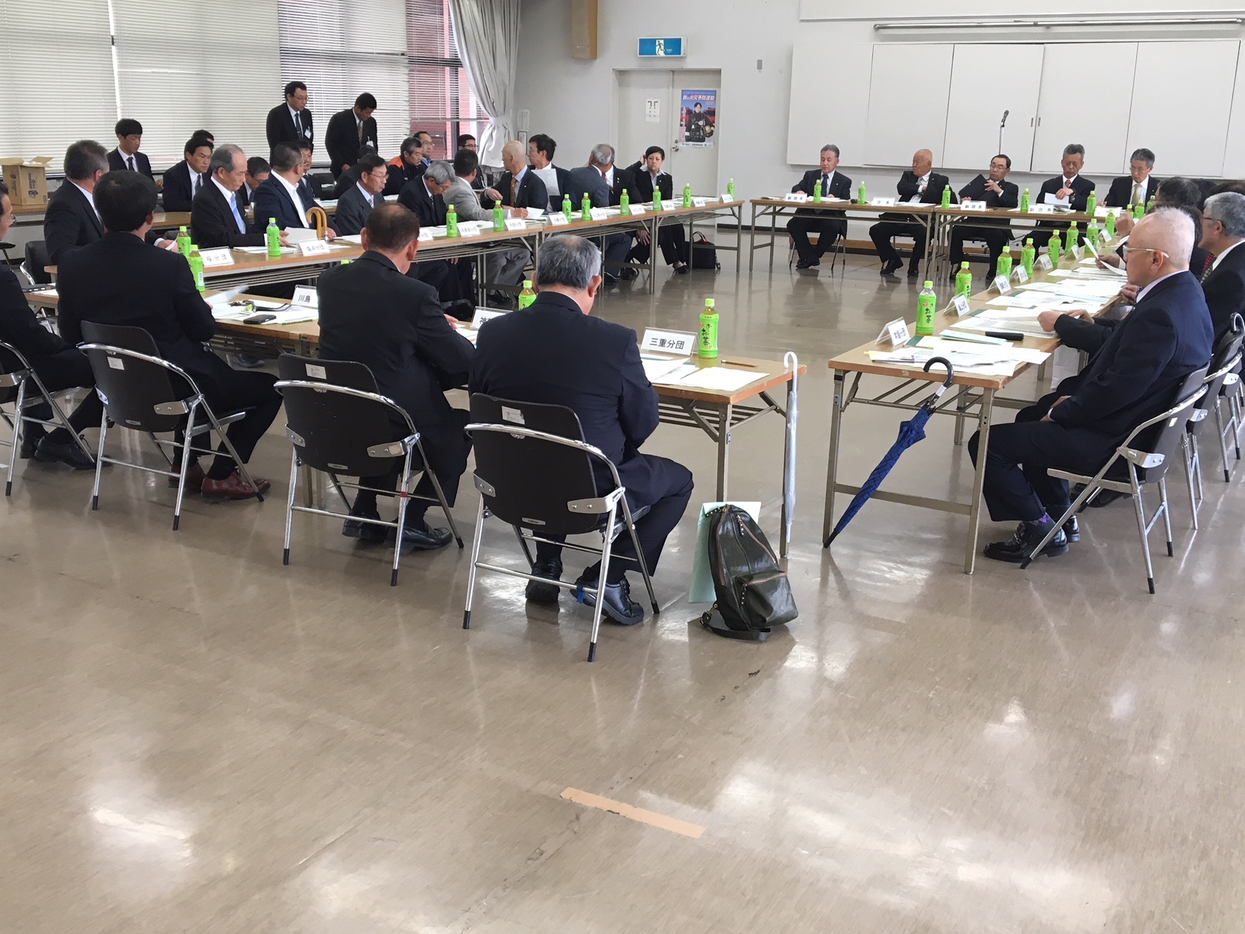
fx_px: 1259
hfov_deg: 52.6
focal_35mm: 35
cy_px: 452
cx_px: 625
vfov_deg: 40.7
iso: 25
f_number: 2.2
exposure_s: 1/30
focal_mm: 4.15
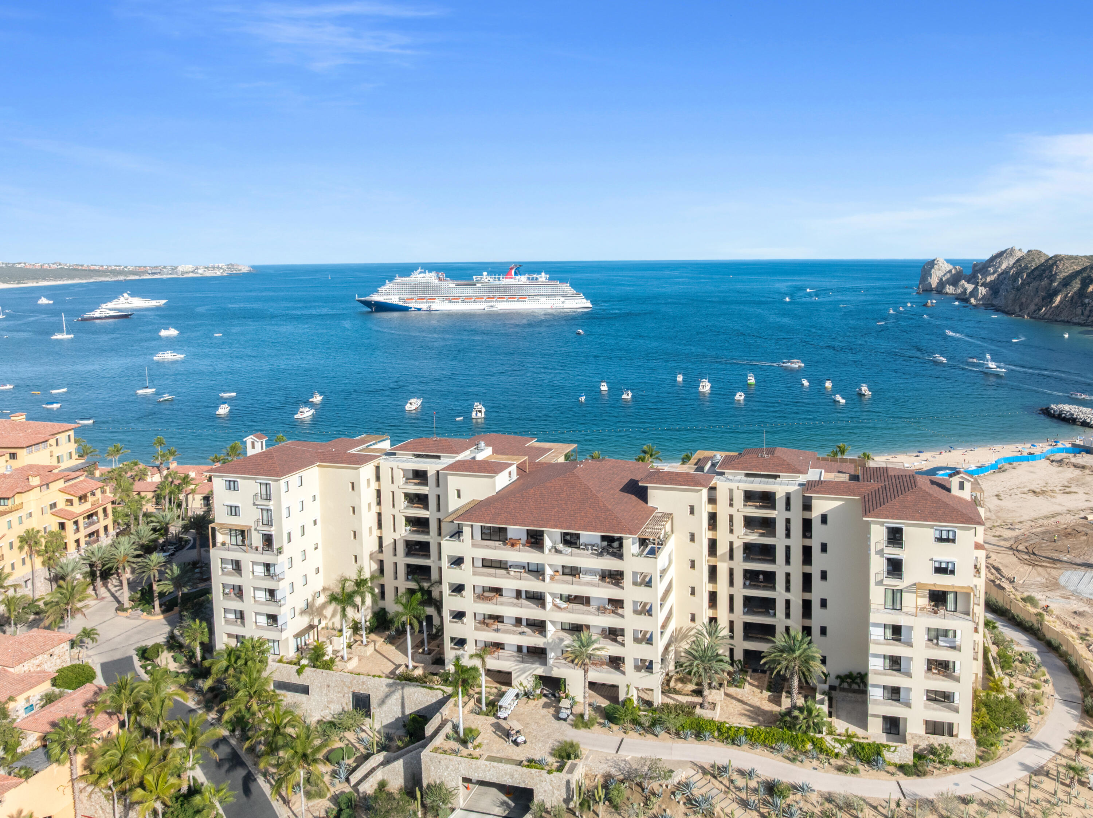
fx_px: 757
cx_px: 546
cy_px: 409
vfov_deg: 56.8
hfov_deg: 71.6
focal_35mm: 24
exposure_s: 1/100
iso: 200
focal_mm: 12.29
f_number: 6.3
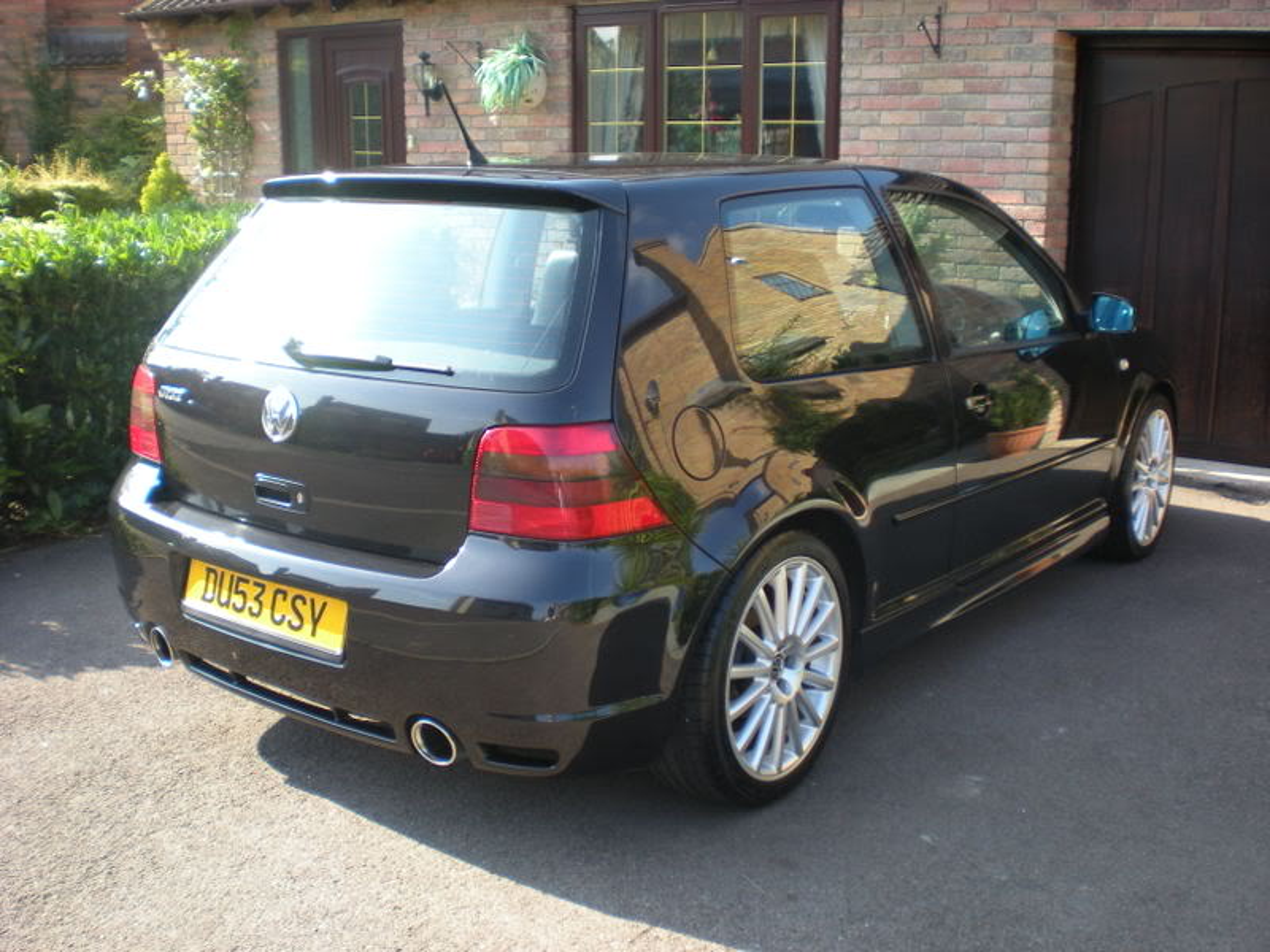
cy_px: 476
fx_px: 1394
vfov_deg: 37.7
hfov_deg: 49.0
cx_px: 635
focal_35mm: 38
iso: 64
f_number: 3.1
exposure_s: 1/146
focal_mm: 6.3
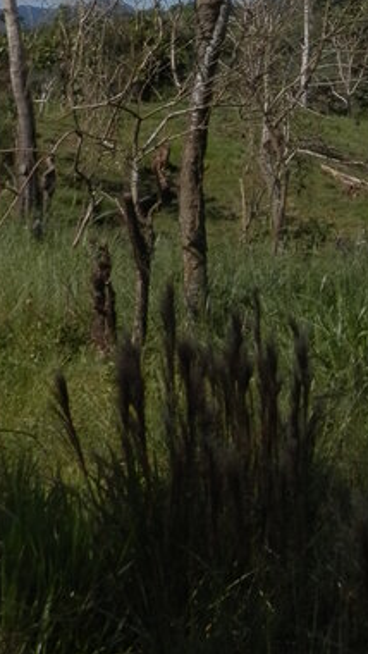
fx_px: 1491
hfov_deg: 13.7
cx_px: 421
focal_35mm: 86
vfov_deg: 23.6
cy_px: -5
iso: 80
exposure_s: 1/250
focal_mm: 4.5
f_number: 8.7
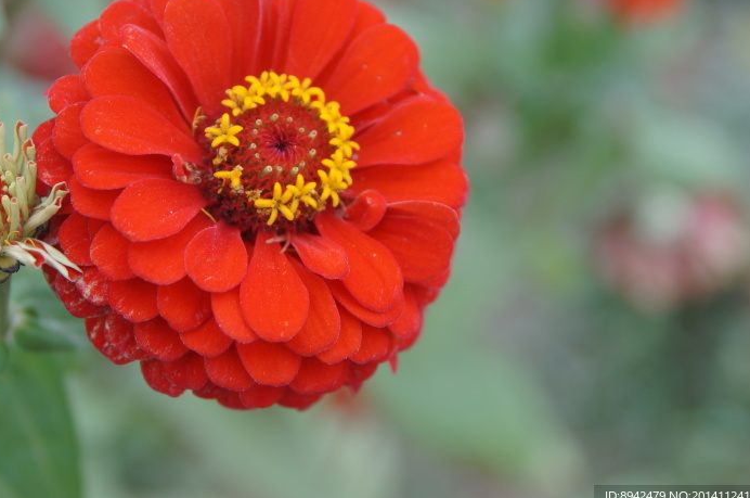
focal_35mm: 111
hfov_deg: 18.4
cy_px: 149
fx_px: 2309
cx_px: 289
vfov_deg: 12.3
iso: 100
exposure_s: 1/125
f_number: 2.8
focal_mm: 50
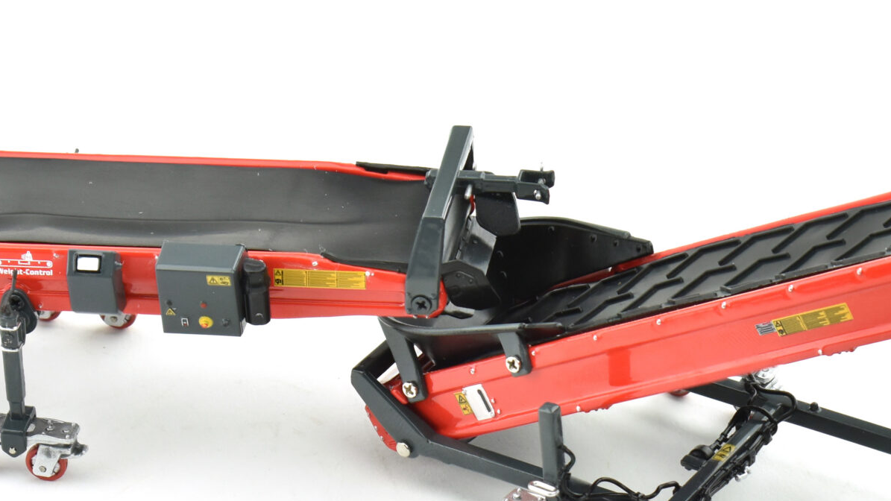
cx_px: 562
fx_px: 4373
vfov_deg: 6.6
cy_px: 376
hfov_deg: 11.6
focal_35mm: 185
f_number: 5.6
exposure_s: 1/320
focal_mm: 55
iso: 640
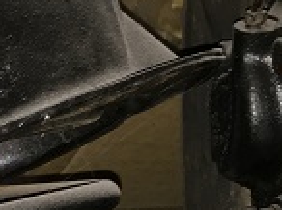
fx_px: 1057
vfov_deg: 10.9
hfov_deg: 14.5
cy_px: 337
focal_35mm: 130
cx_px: -96
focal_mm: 4.15
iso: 64
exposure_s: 1/17
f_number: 2.2
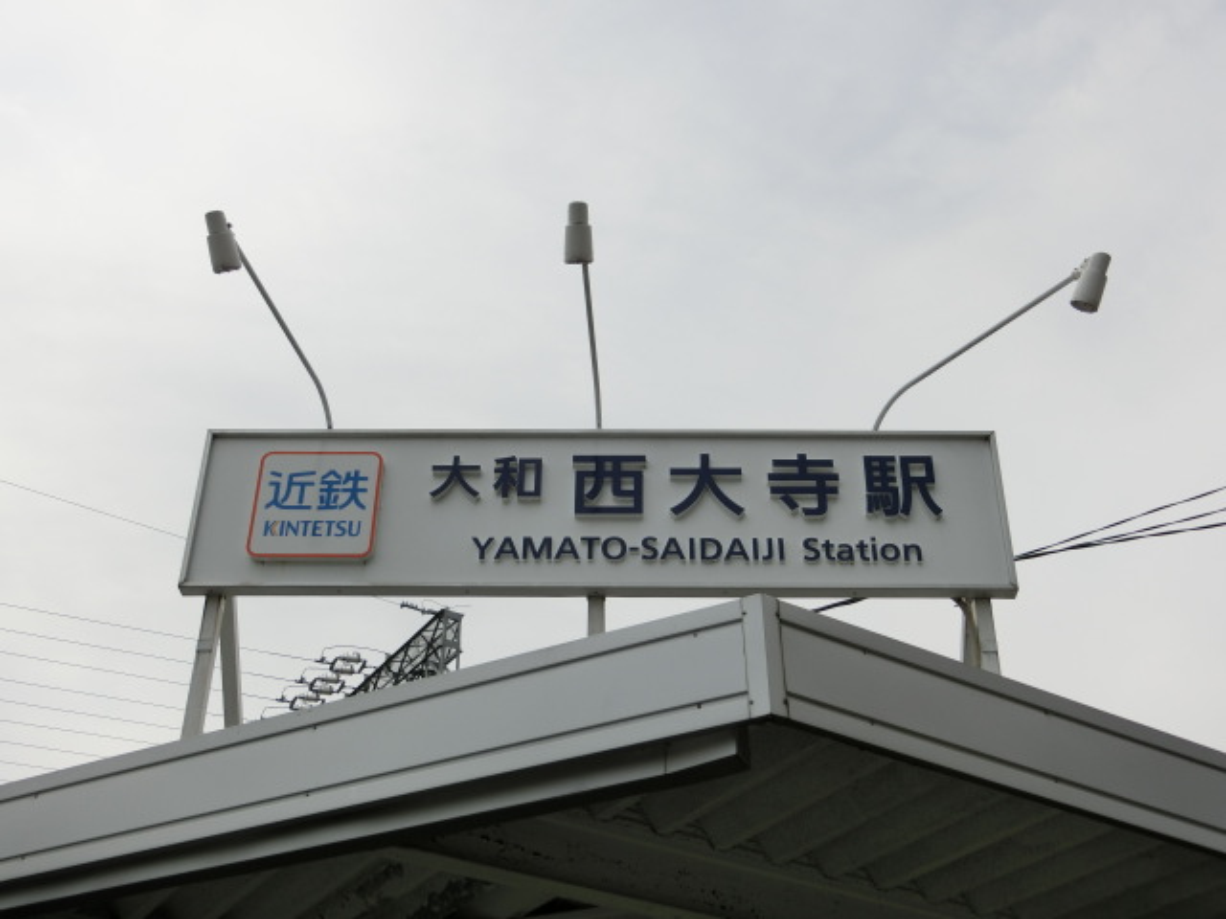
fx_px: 1594
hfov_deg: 42.1
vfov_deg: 32.2
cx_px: 613
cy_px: 460
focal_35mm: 45
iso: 80
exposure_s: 1/250
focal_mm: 8
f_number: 8.8
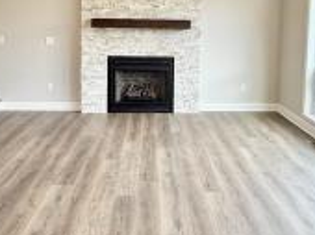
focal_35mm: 33
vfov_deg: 41.2
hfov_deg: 55.4
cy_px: 50
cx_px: 165
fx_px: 300
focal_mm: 2.22
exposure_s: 1/120
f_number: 2.2
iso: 80
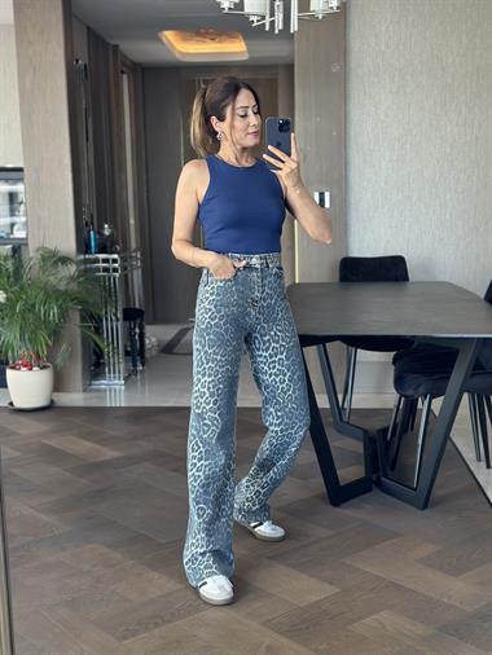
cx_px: 246
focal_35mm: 48
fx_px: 909
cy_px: 328
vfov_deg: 39.6
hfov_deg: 30.3
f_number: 1.78
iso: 125
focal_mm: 6.86
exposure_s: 1/62
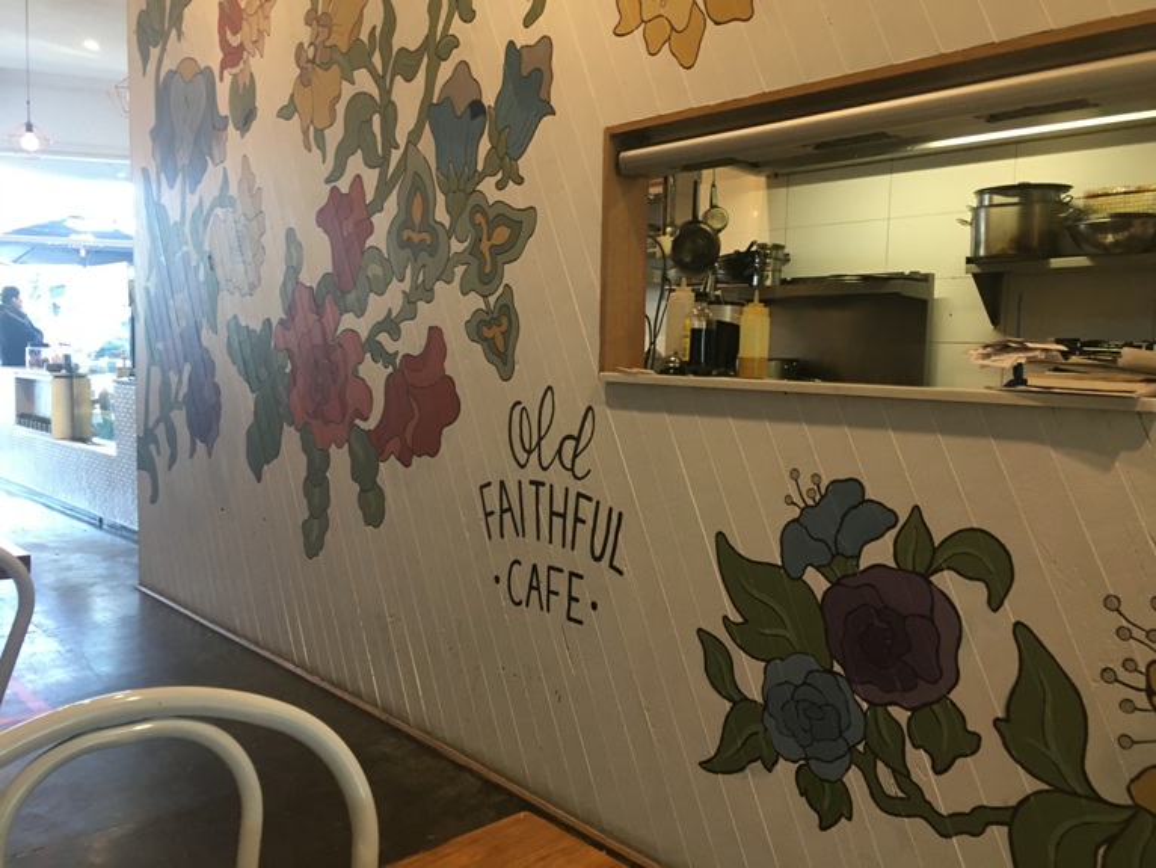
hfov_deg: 61.6
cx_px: 578
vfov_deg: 48.3
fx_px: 969
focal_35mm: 29
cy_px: 434
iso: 160
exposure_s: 1/33
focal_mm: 4.15
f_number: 2.2
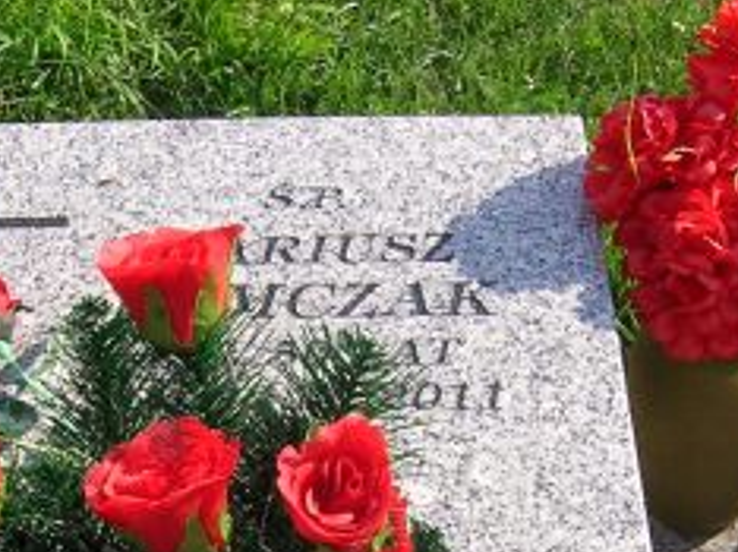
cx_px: 274
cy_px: 591
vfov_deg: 15.5
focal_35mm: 93
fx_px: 1981
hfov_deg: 21.1
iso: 50
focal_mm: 5.7
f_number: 4.9
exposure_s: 1/230
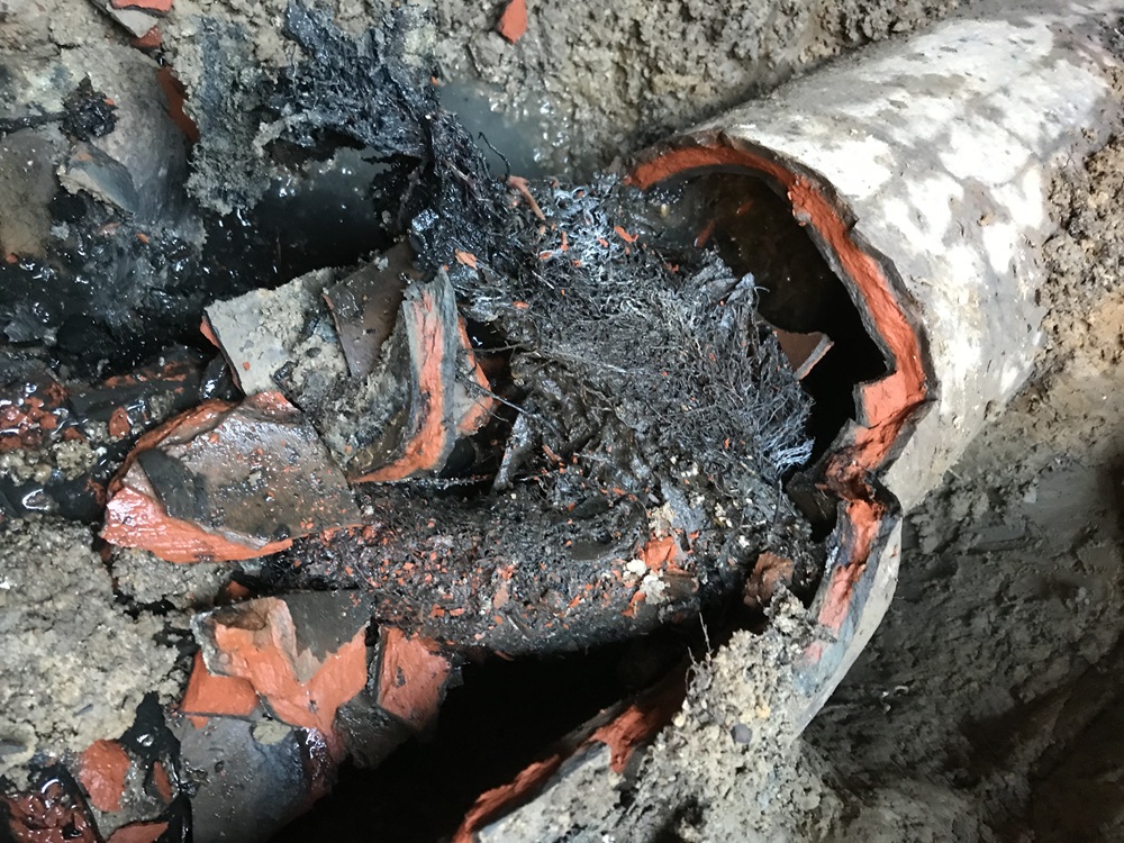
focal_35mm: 28
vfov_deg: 49.7
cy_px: 422
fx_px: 909
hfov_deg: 63.4
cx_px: 562
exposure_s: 1/15
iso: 100
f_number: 1.8
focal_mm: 3.99
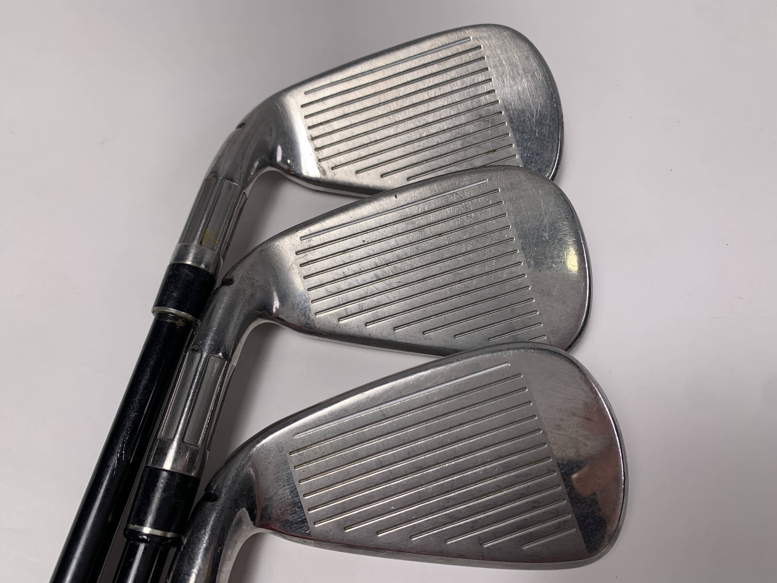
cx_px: 388
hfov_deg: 67.3
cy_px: 292
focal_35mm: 26
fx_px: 584
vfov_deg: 53.1
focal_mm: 4.25
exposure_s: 1/322
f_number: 1.8
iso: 25
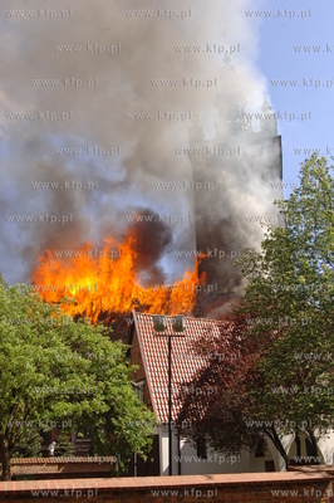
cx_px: 167
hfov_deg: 36.8
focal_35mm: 36
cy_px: 252
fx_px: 502
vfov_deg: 53.2
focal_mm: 24
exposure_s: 1/500
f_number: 8
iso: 400
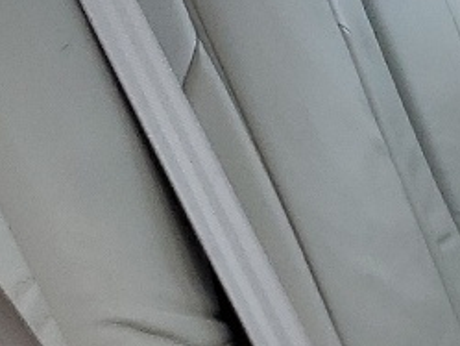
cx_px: 1180
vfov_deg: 8.7
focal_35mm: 167
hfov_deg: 10.0
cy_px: 483
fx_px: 2220
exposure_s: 1/833
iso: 50
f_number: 1.5
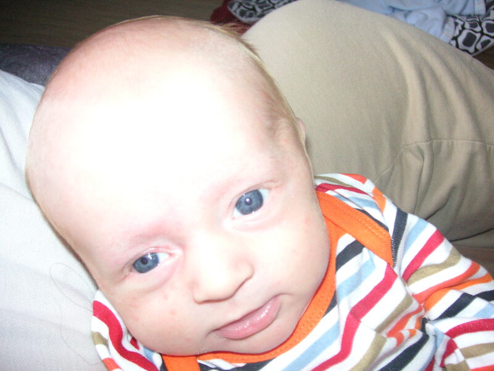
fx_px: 528
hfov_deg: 50.1
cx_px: 247
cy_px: 186
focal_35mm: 37
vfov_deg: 38.7
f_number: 2.8
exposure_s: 1/45
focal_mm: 6.1
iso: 160
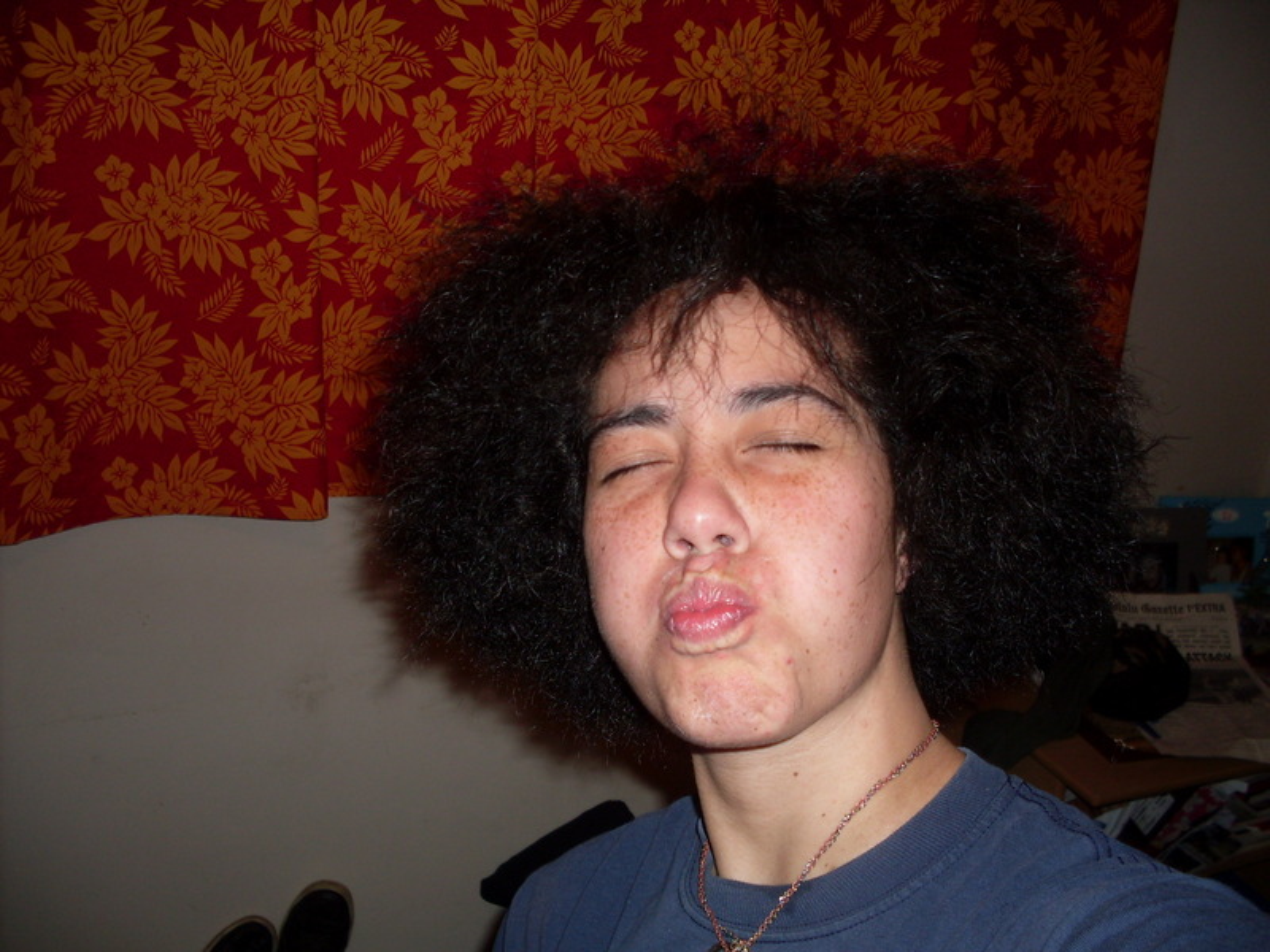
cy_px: 476
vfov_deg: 37.7
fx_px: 1394
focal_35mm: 38
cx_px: 635
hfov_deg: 49.0
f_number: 2.8
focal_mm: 6.3
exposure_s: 1/45
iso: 100
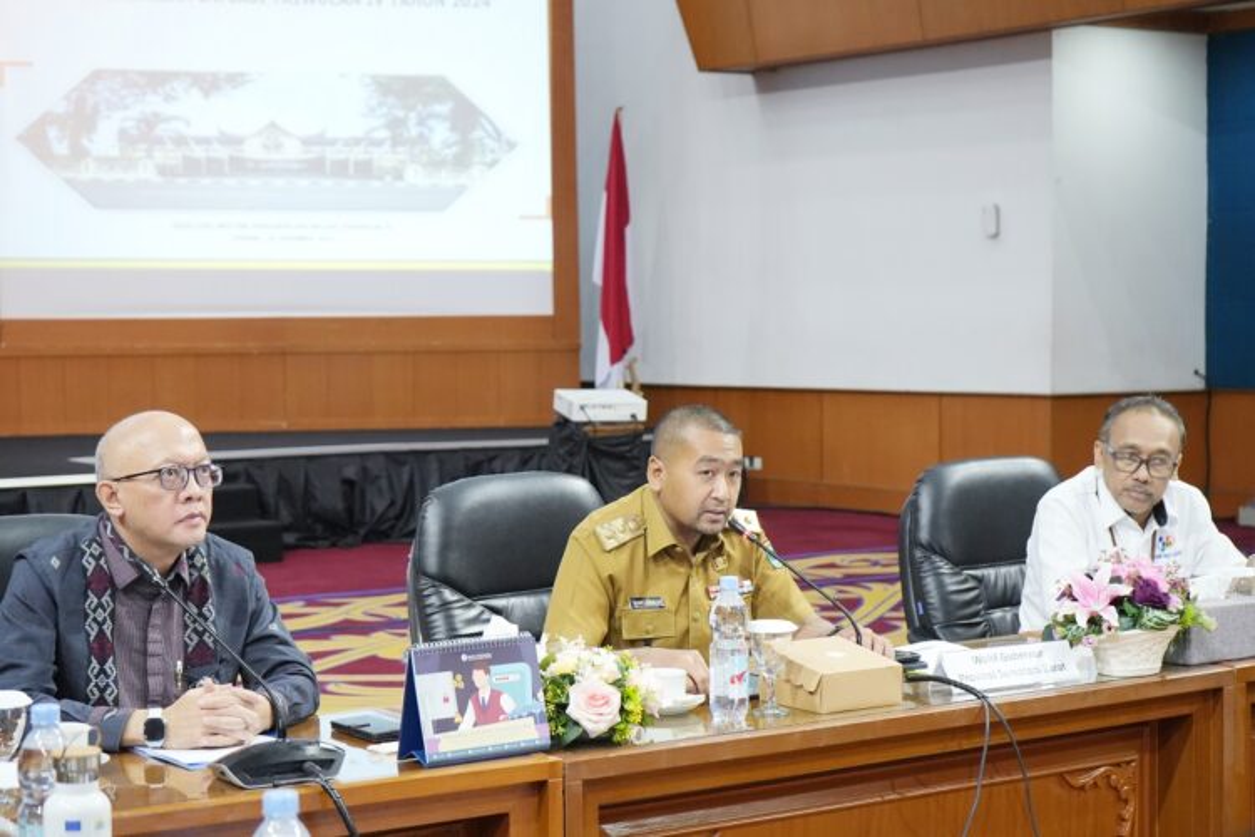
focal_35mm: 57
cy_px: 418
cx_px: 628
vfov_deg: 23.8
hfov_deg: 35.1
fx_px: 1987
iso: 5000
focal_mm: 57
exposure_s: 1/100
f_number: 5
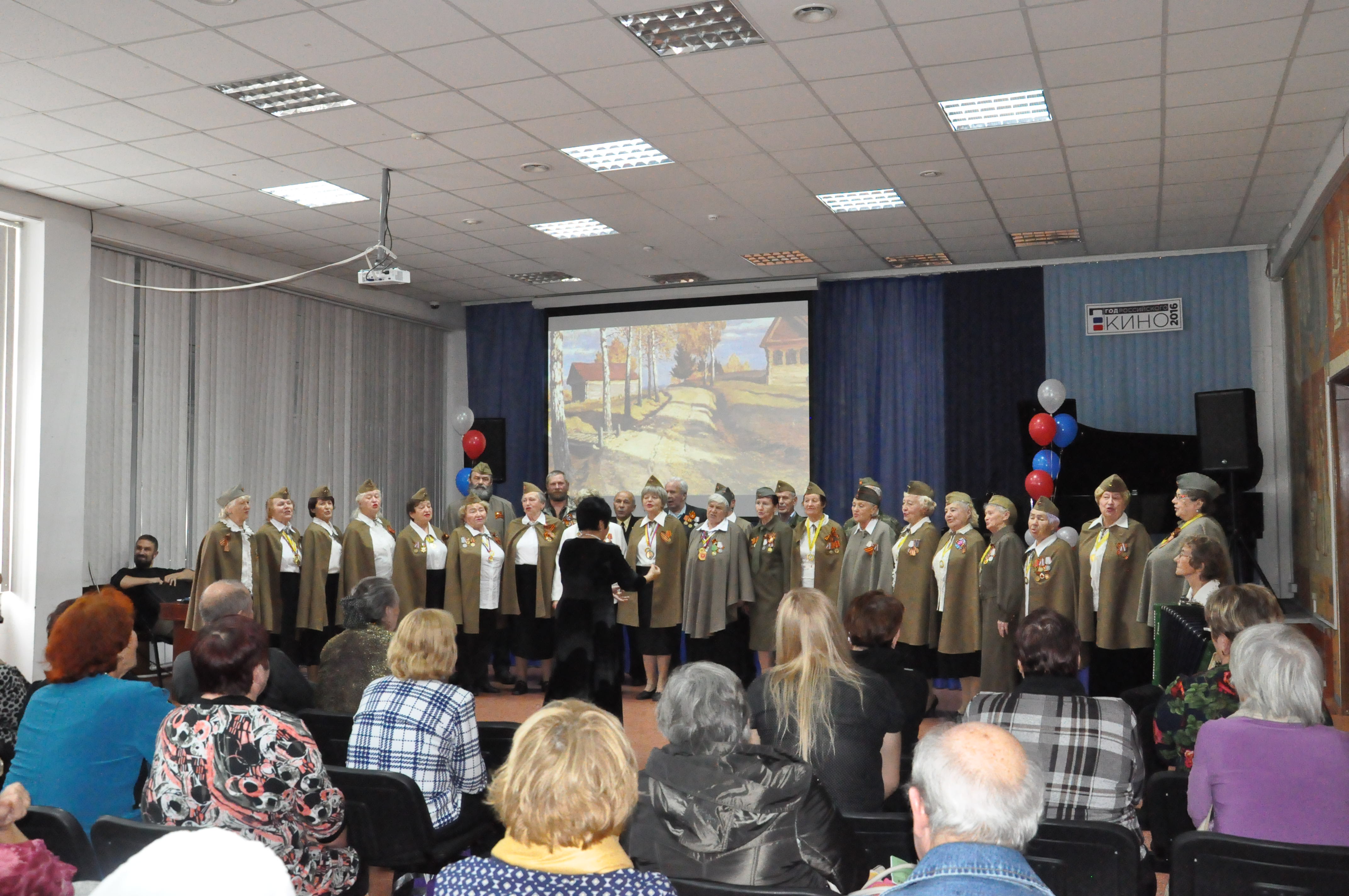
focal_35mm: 32
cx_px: 674
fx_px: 1179
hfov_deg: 59.6
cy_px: 448
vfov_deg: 41.6
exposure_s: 1/80
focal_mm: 21
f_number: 6.3
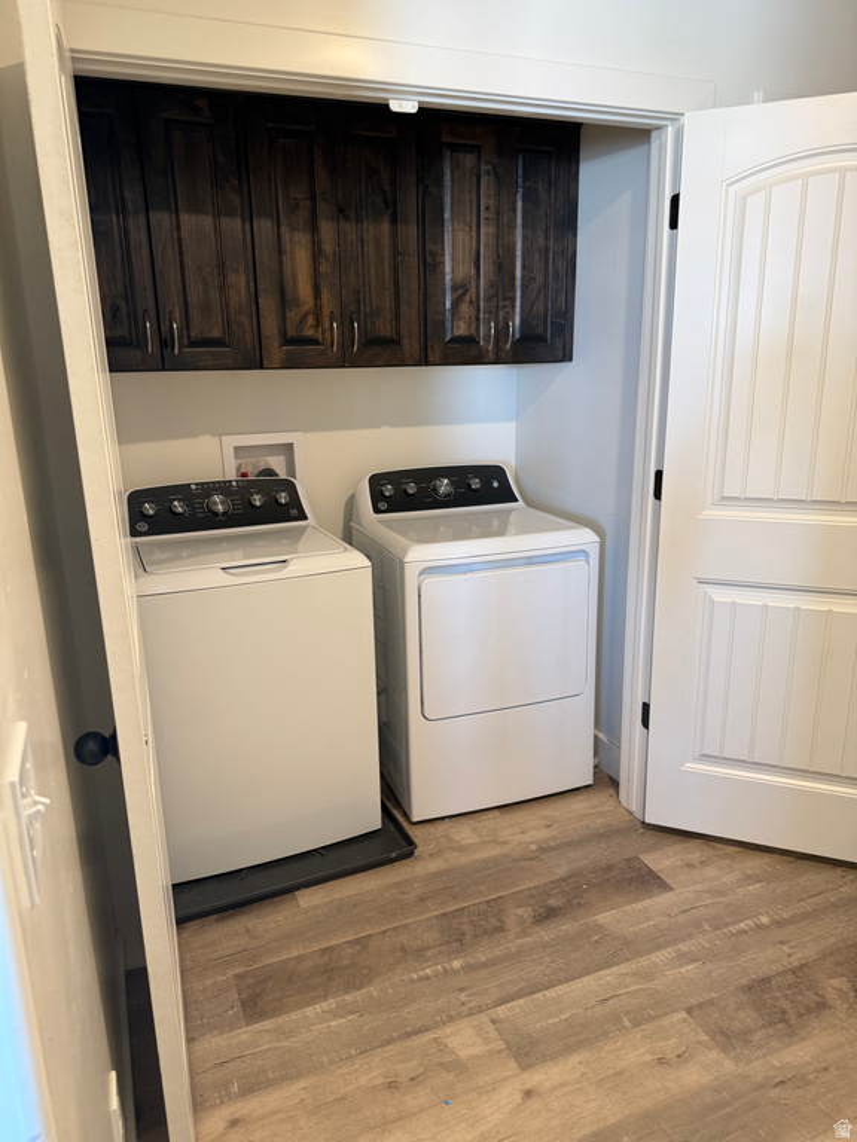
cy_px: 571
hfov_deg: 56.8
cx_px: 428
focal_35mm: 24
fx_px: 792
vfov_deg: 71.6
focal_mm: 6.76
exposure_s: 1/60
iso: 160
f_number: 1.78
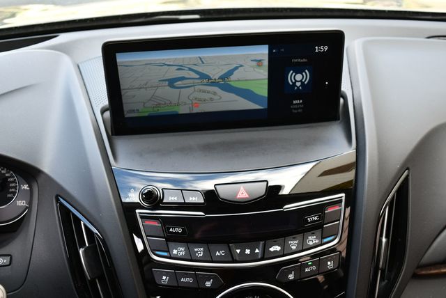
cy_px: 149
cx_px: 223
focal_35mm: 36
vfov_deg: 36.9
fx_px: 446
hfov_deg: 53.1
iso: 450
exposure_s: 1/250
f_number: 3.5
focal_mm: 18
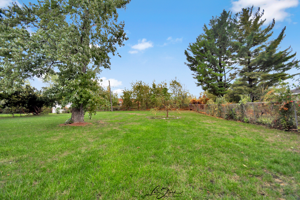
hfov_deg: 100.4
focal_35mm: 15
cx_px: 150
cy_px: 100
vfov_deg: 77.3
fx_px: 125
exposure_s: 1/1250
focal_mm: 10
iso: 400
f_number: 8
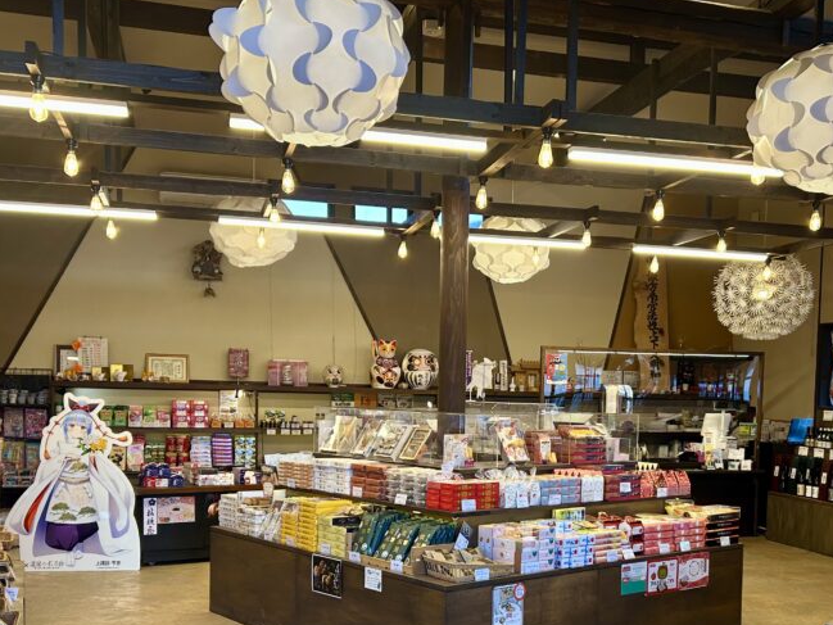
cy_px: 457
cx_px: 470
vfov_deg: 34.5
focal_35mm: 41
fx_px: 987
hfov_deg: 45.7
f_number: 1.5
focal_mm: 5.7
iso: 80
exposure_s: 1/120
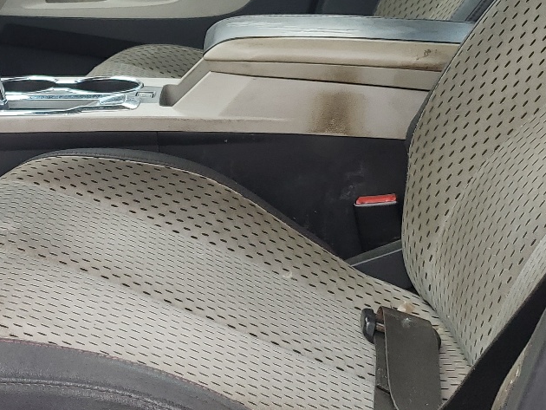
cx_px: 36
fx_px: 1041
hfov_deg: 28.1
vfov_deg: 22.2
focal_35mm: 66
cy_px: 132
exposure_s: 1/333
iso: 50
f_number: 1.5
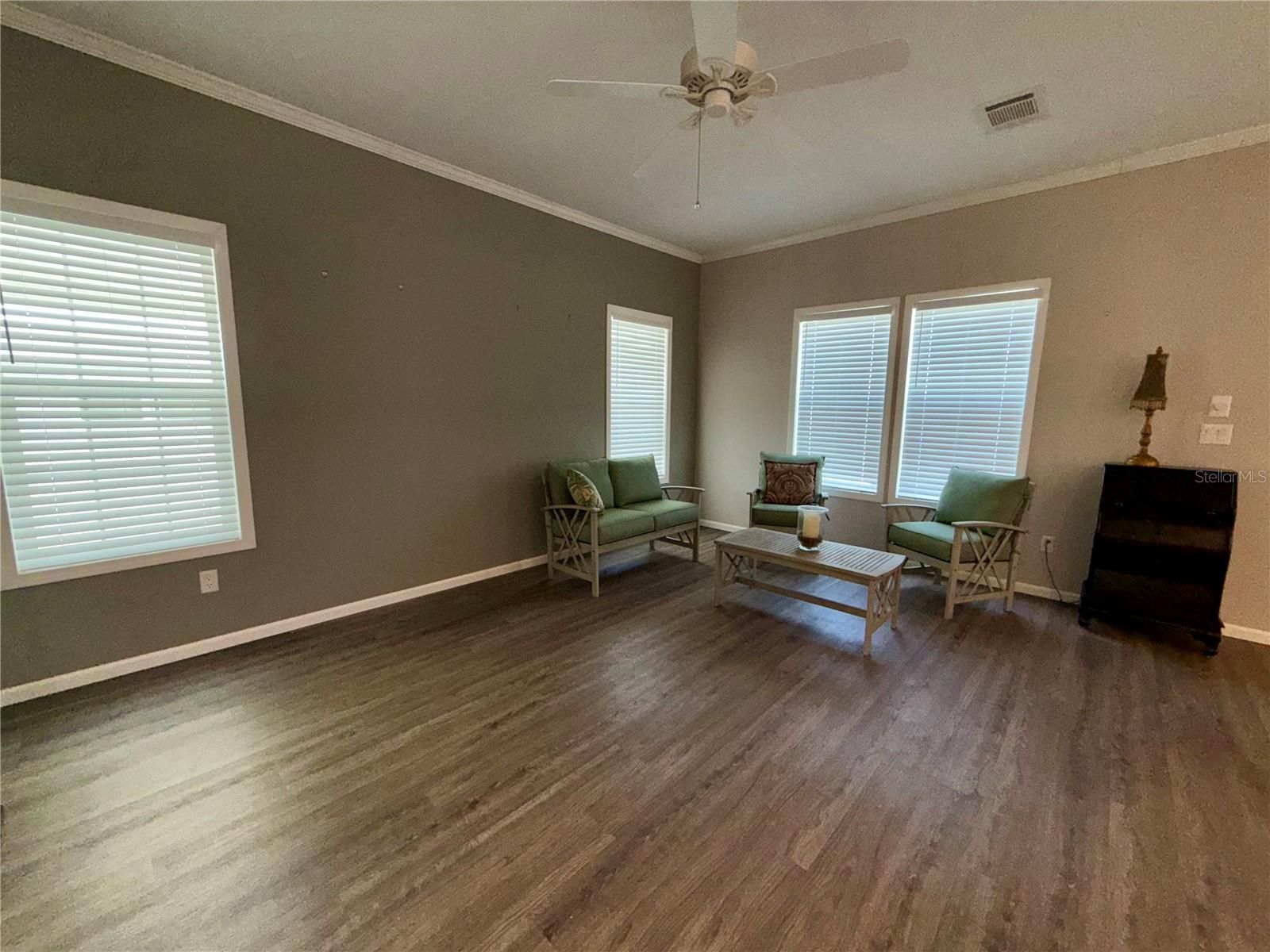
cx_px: 635
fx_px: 514
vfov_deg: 85.7
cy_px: 476
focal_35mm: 14
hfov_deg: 102.1
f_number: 2.2
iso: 80
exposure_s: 1/122
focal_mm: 2.22
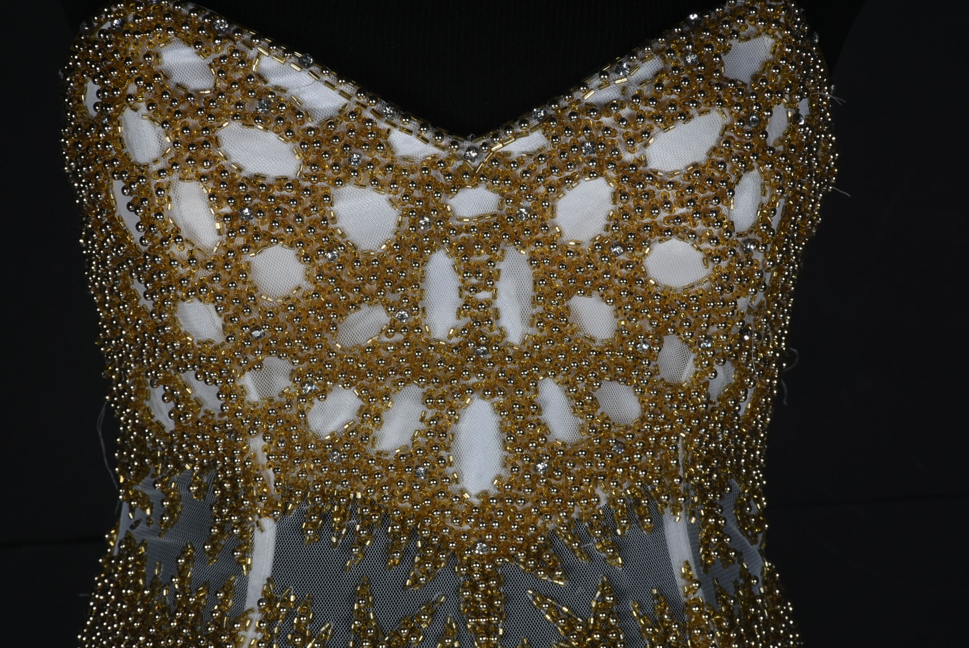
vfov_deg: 6.6
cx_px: 484
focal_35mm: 210
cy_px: 324
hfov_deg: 9.8
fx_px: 5657
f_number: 18
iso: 200
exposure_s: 1/125
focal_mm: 140
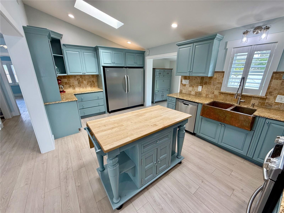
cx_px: 142
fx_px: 115
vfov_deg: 85.7
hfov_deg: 102.1
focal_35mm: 14
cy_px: 106
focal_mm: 2.22
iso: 125
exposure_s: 1/120
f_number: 2.2
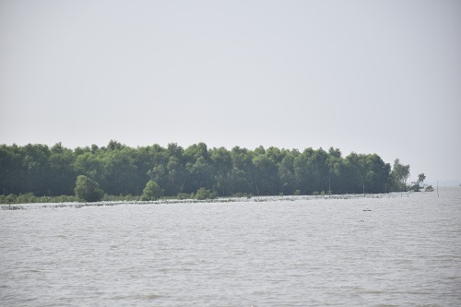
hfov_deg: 9.8
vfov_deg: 6.5
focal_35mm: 210
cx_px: 230
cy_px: 154
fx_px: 2688
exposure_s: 1/800
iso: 200
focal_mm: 140
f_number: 7.1
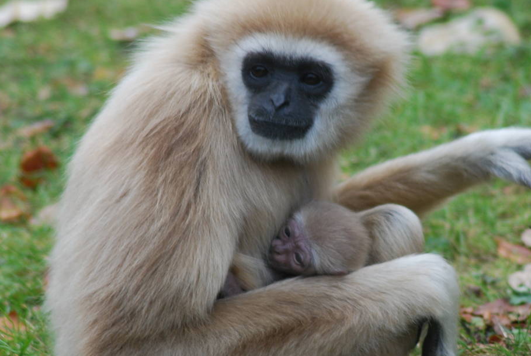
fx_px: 7799
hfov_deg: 3.9
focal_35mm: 528
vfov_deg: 2.6
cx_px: 313
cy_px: 245
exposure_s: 1/125
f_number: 4.8
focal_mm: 200
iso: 200
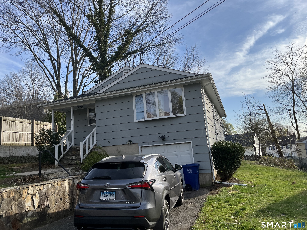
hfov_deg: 67.3
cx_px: 154
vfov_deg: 53.1
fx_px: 231
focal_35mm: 26
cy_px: 115
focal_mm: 5.1
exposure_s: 1/2463
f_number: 1.6
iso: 50
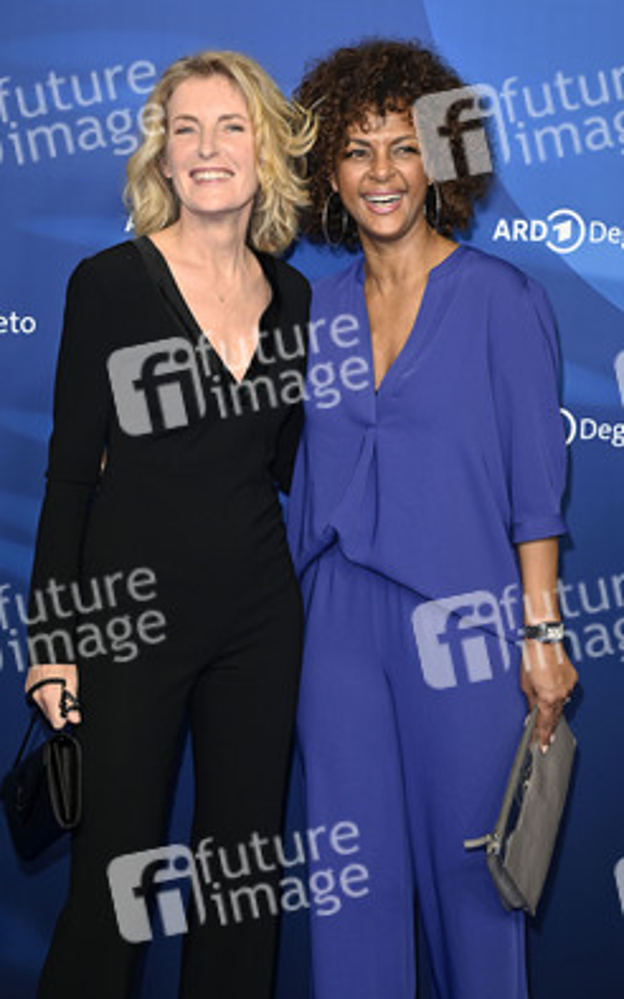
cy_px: 502
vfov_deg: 33.0
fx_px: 1688
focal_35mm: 62
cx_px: 312
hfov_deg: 20.9
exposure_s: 1/200
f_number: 5
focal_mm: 60
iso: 1000
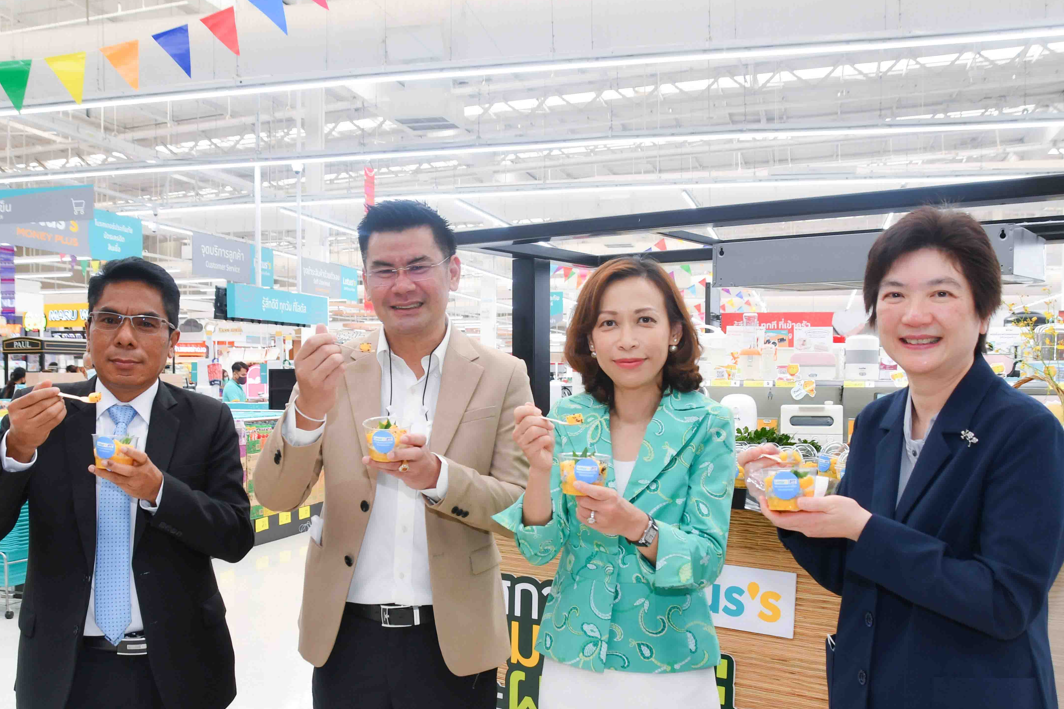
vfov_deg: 37.7
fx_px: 1034
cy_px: 417
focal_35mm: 35
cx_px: 525
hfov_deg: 54.4
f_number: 4.5
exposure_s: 1/80
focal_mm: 18
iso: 200
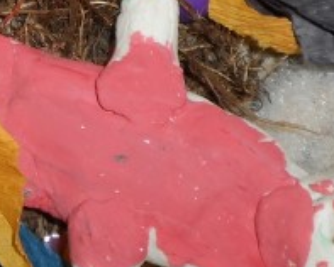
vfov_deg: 9.0
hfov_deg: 11.2
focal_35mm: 162
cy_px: -260
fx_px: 1603
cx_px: -231
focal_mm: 5.8
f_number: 3.3
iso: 100
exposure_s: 1/30
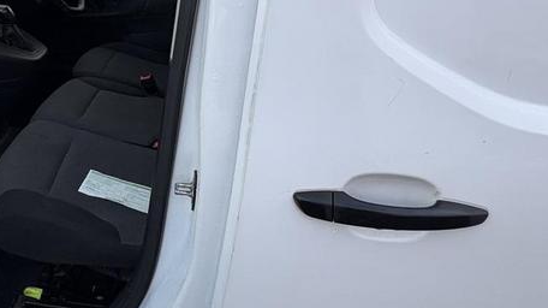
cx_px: 148
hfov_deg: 61.3
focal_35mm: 30
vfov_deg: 37.1
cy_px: 48
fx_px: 436
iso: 64
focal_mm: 2.22
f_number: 2.2
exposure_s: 1/99
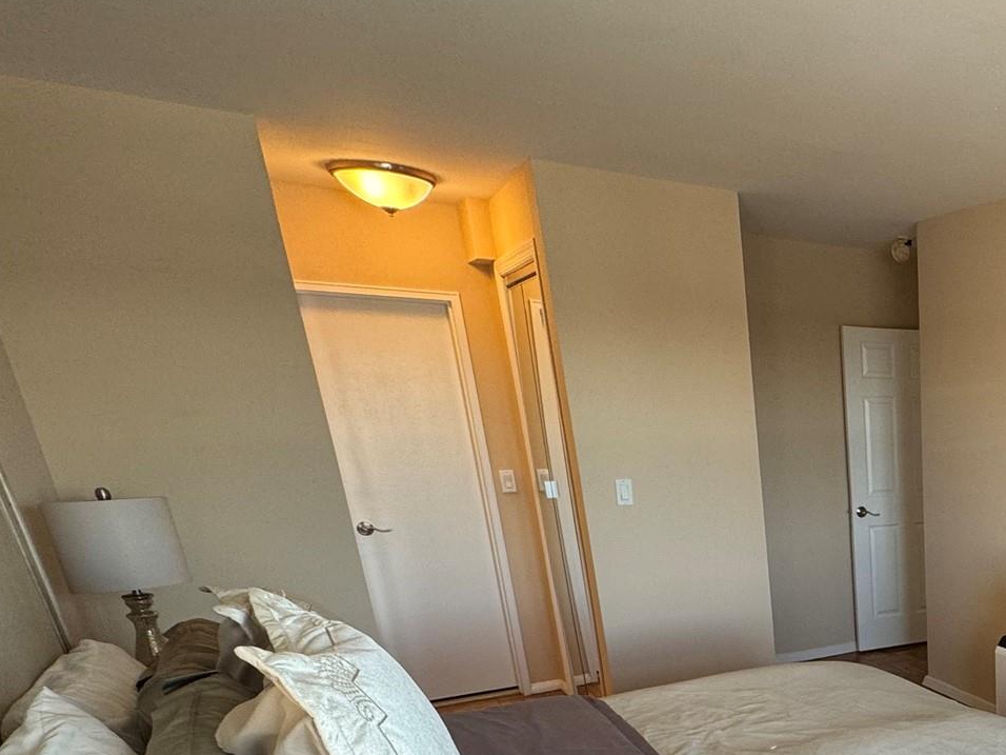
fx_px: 872
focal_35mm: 30
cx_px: 1011
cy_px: 712
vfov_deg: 42.0
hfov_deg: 48.9
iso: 125
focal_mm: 2.22
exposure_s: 1/120
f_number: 2.2
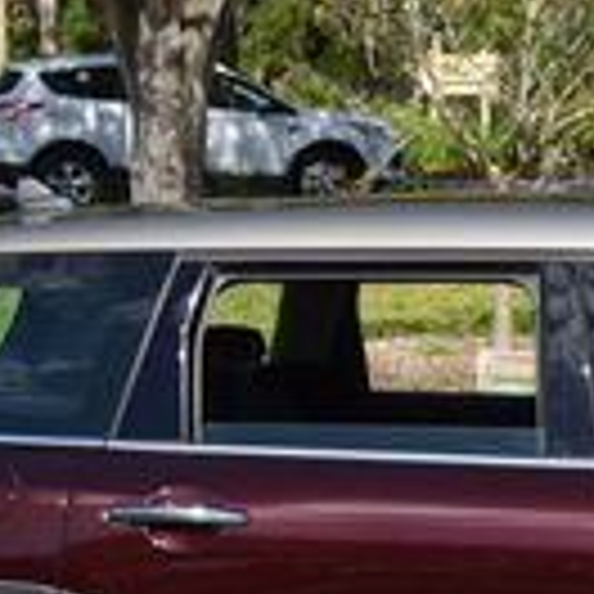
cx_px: 752
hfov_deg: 8.7
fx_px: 3844
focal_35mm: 198
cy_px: 374
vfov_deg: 8.8
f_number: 11
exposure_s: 1/125
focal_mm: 32
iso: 110
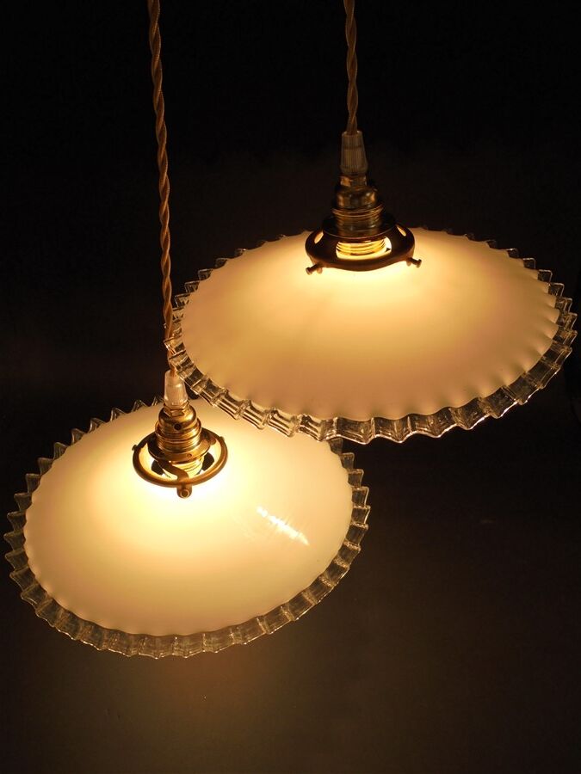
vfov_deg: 54.0
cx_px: 290
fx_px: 761
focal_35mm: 34
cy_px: 387
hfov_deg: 41.8
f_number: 4
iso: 100
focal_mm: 6.1
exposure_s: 1/60
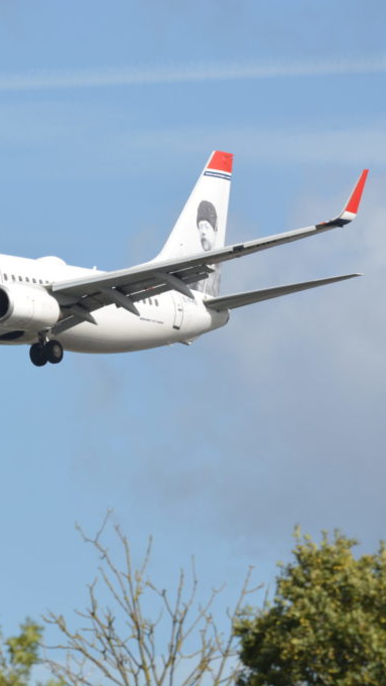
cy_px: 343
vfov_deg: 3.7
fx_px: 10755
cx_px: -54
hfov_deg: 2.1
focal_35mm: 591
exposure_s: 1/1000
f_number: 7.1
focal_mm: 250
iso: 200
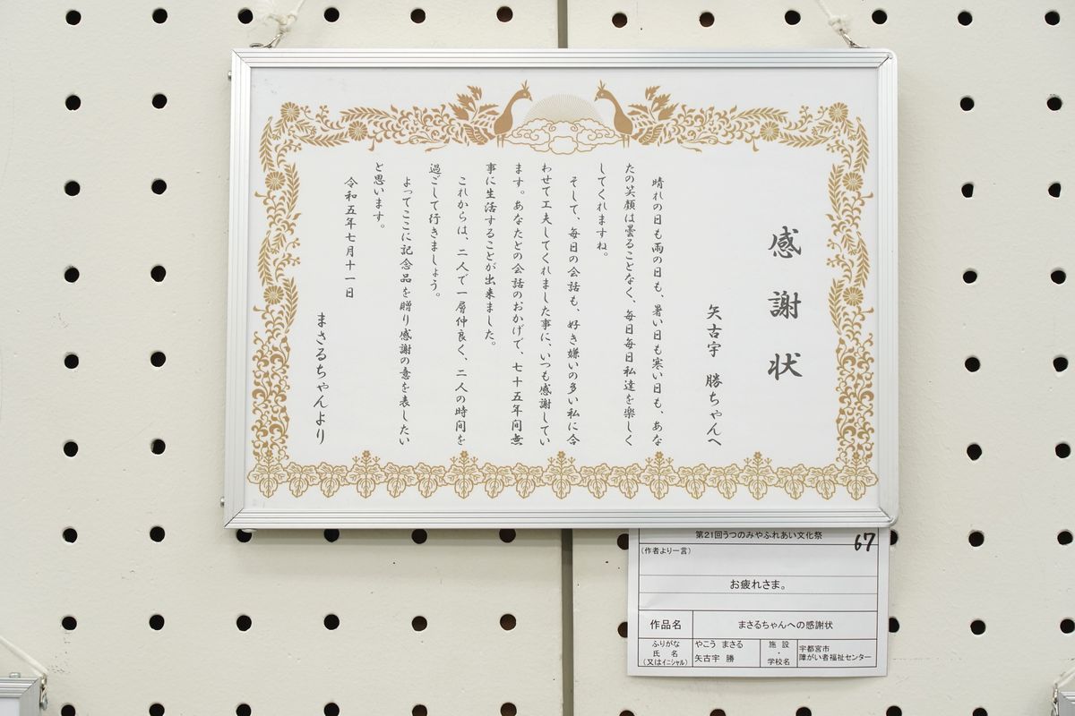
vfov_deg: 13.0
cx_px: 538
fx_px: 3135
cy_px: 358
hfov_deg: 19.5
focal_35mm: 105
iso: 2000
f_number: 6.3
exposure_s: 1/50
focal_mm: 105
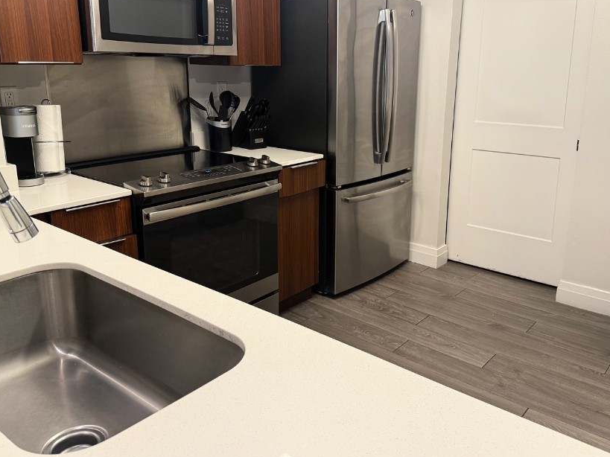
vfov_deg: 46.6
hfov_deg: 59.8
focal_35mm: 30
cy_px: 193
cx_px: 342
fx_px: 529
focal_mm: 6.76
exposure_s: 1/60
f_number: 1.78
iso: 200
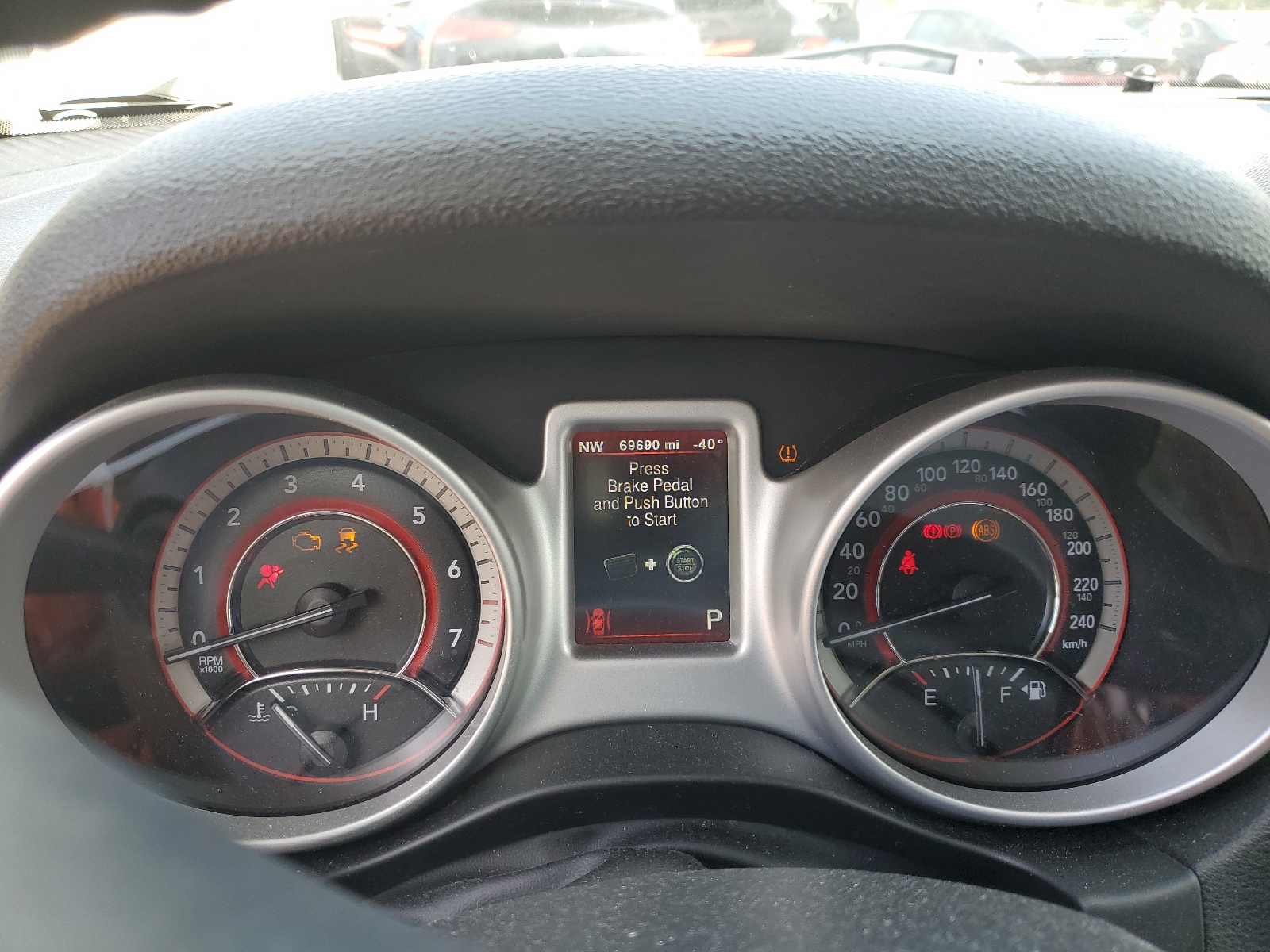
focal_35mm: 26
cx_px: 635
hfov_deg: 67.3
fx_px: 954
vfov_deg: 53.1
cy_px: 476
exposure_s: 1/182
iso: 50
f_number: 1.5
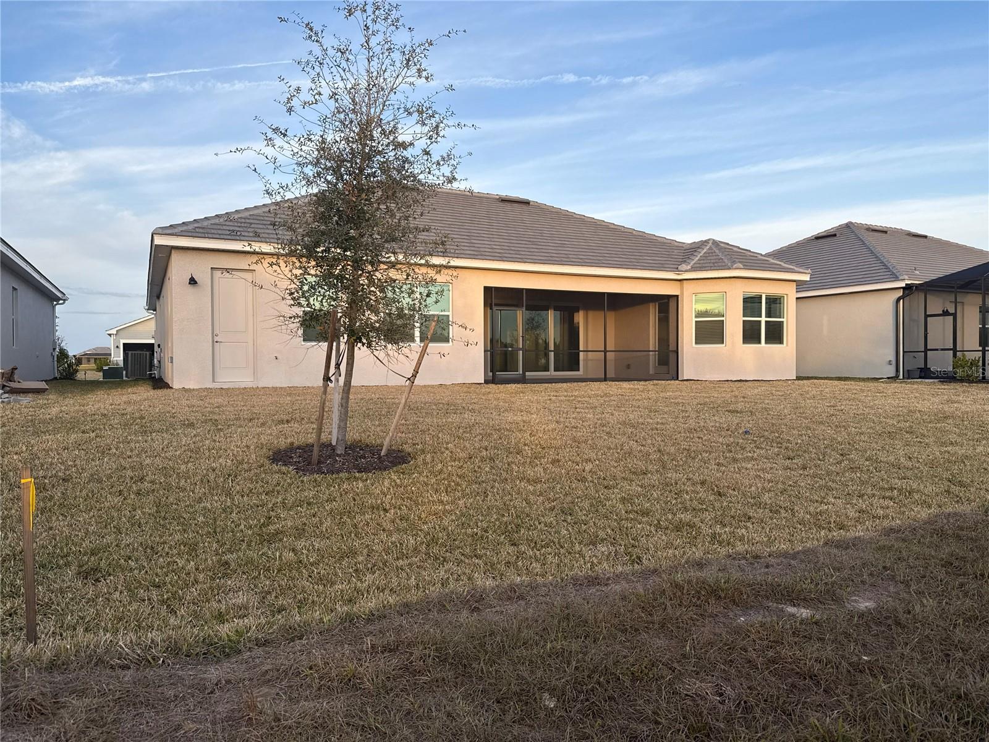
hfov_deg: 71.6
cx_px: 494
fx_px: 686
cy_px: 371
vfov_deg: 56.8
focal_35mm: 24
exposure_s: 1/822
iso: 80
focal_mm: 6.76
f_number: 1.78
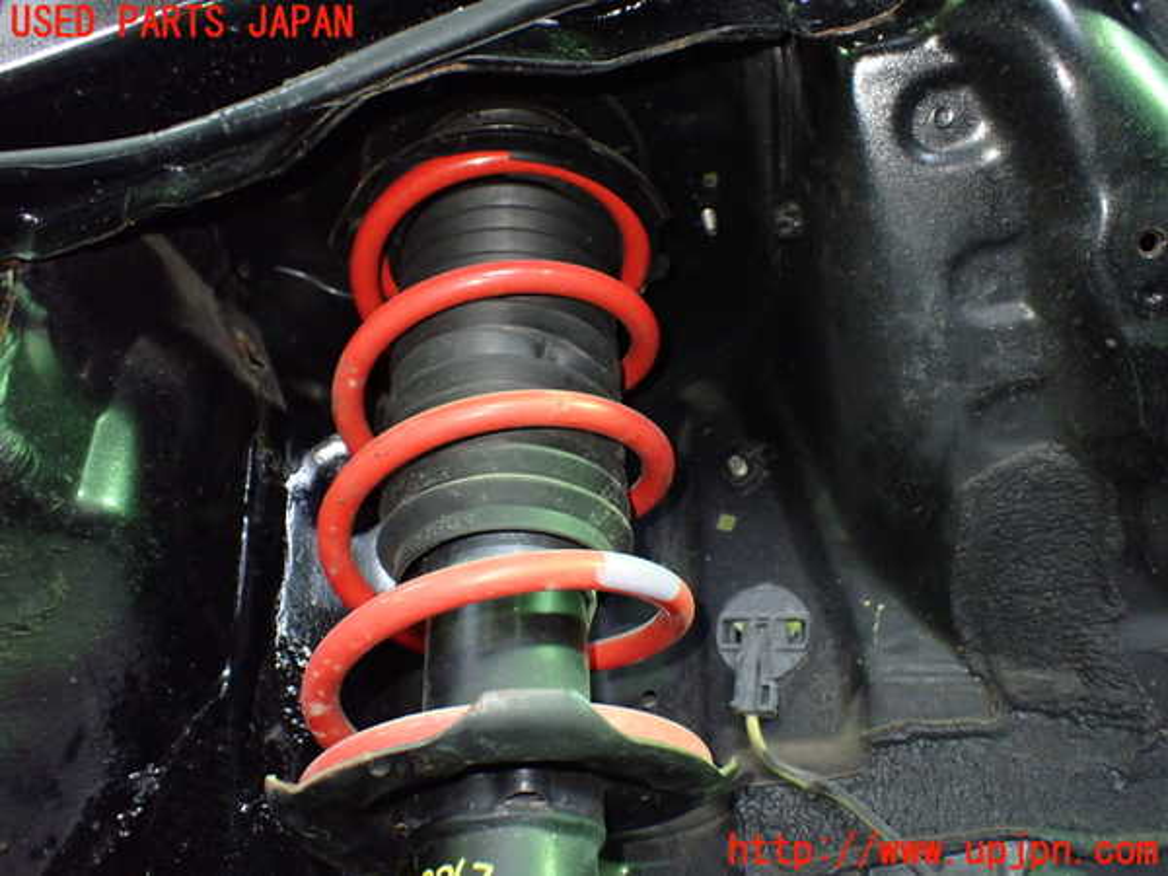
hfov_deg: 60.0
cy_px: 438
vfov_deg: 46.8
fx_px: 1012
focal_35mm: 30
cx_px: 584
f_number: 2.3
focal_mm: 5.4
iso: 1000
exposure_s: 1/30
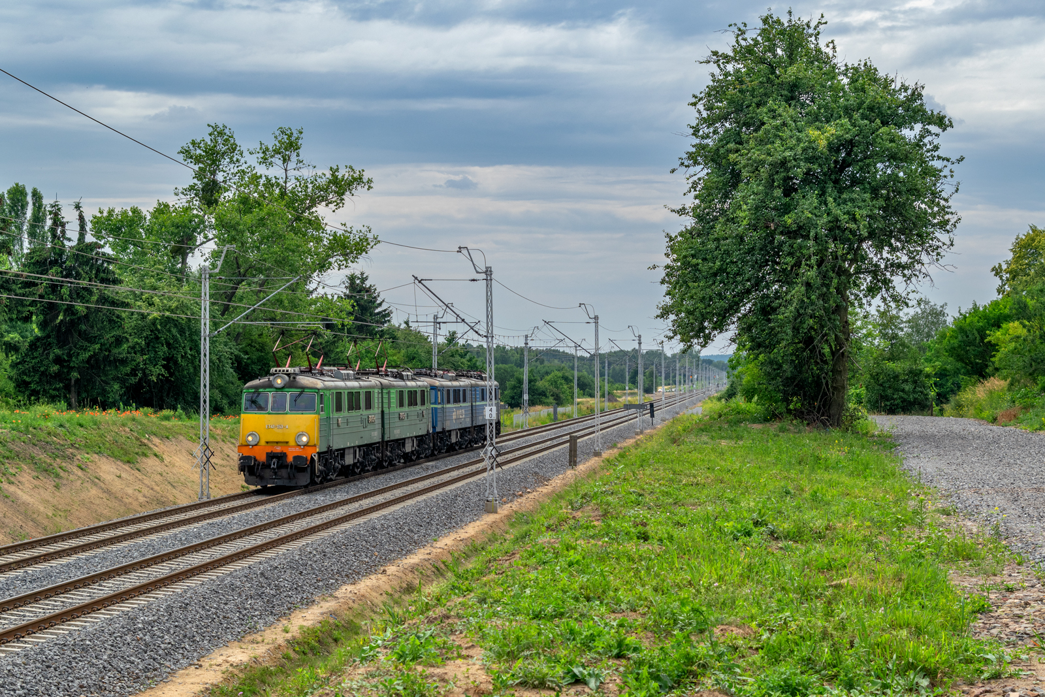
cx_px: 522
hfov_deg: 29.2
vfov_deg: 19.7
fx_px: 2003
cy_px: 348
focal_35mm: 69
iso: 125
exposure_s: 1/500
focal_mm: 46
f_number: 8
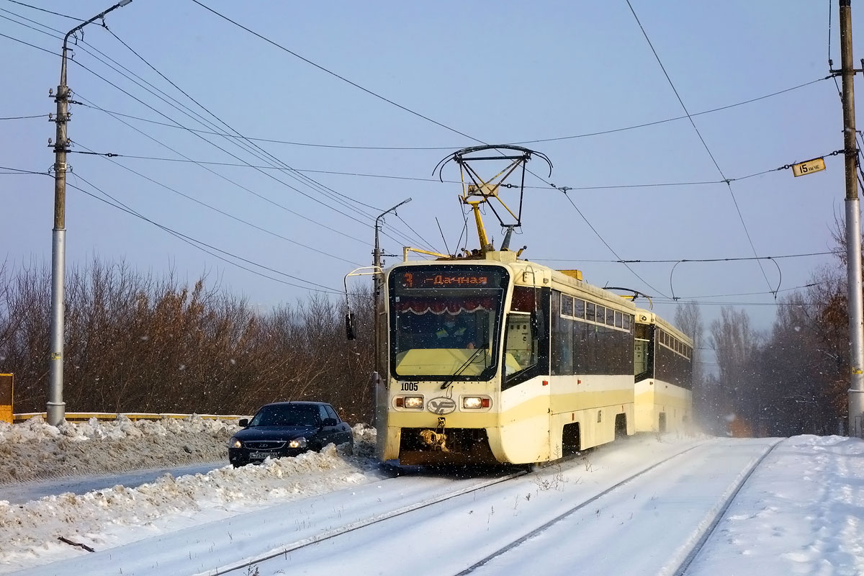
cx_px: 432
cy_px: 288
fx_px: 1728
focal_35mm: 72
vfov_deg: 18.9
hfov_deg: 28.1
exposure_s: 1/500
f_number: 9
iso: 125
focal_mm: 26.89
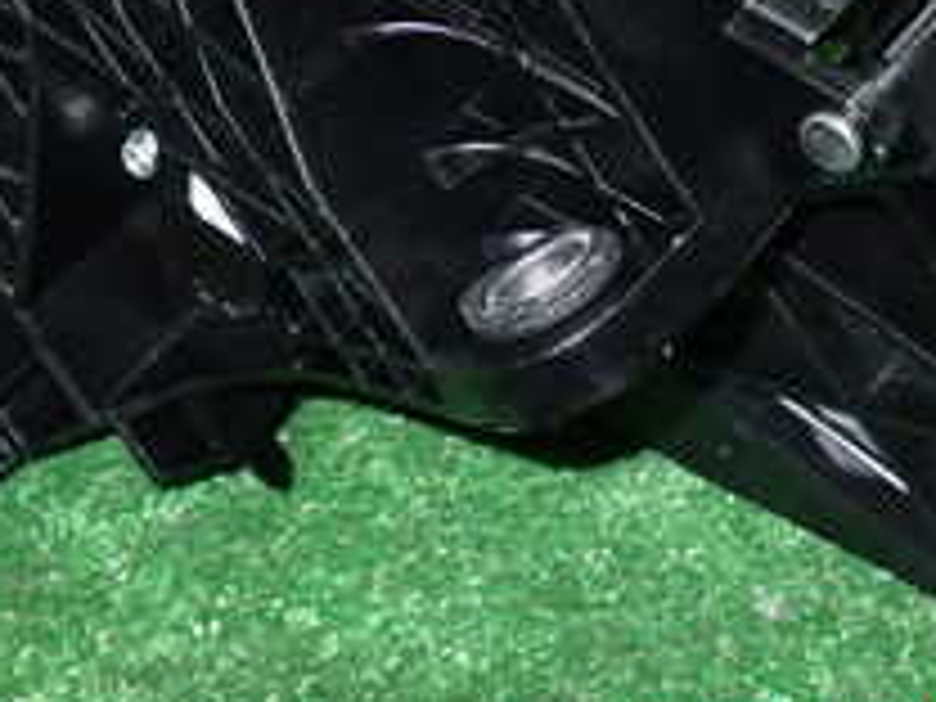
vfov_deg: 13.7
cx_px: 320
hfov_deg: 18.8
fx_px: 2812
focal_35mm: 104
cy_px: -202
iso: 800
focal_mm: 6.37
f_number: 7.1
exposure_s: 1/40
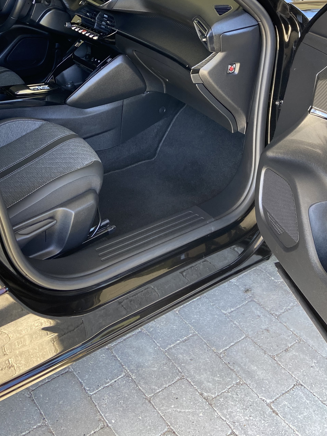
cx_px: 116
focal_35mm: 41
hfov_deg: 34.9
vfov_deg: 43.8
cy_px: 93
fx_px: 516
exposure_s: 1/121
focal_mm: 4.25
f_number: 1.8
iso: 125
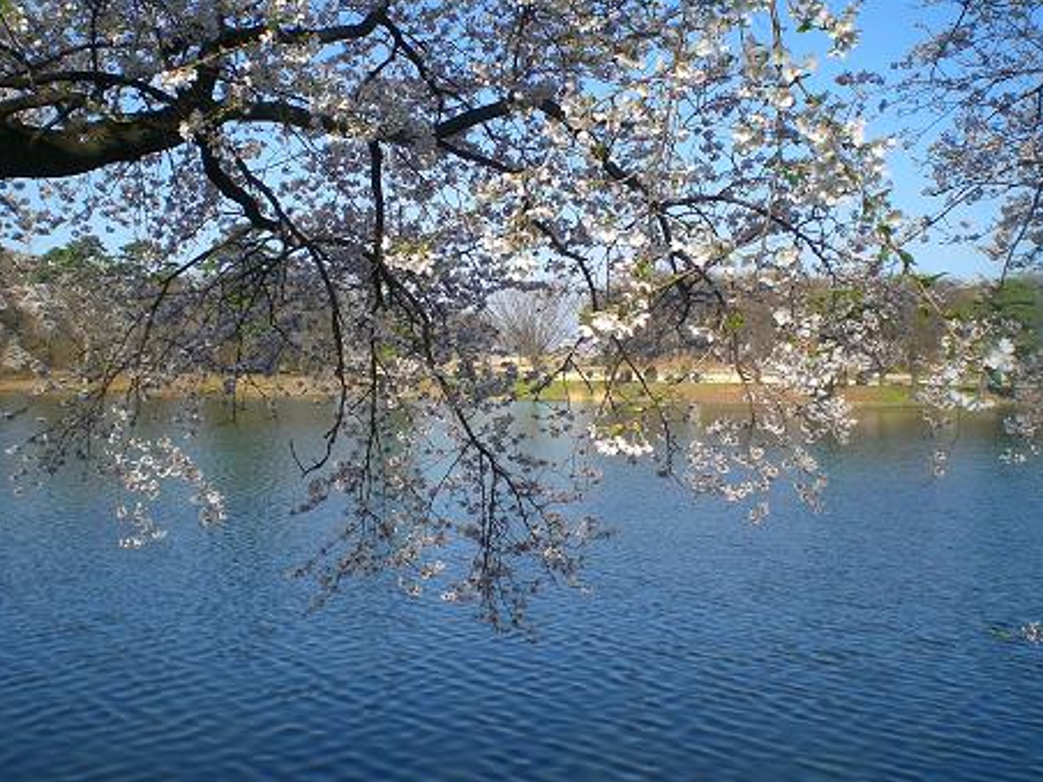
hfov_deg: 47.9
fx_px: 1175
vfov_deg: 36.8
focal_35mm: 39
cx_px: 512
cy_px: 397
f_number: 4.4
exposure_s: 1/320
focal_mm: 6.3
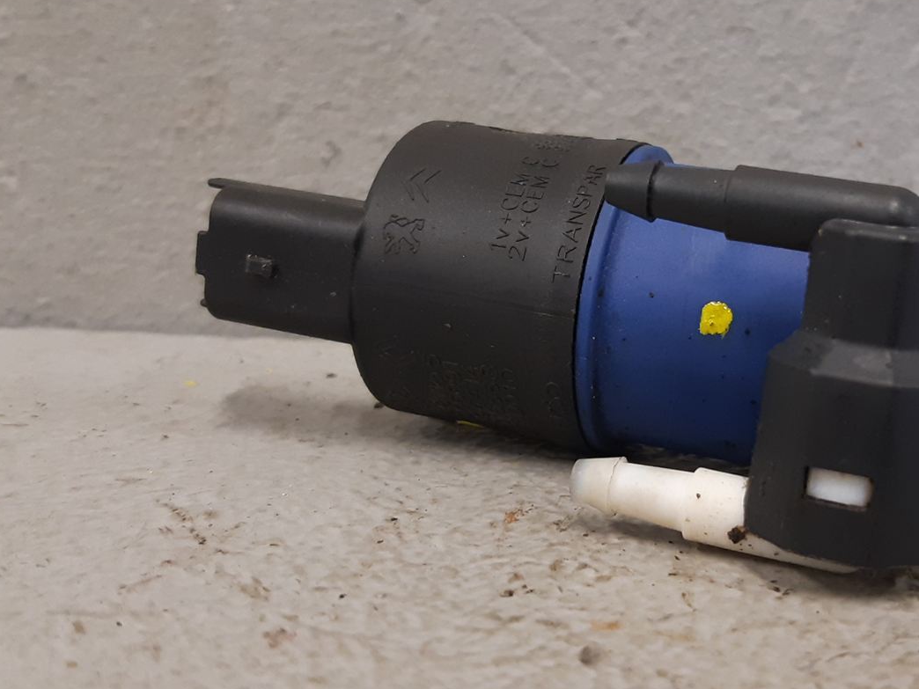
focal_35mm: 51
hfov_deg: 37.2
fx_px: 1354
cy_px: 326
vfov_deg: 28.6
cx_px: 597
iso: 160
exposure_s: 1/50
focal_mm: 3.93
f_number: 1.7
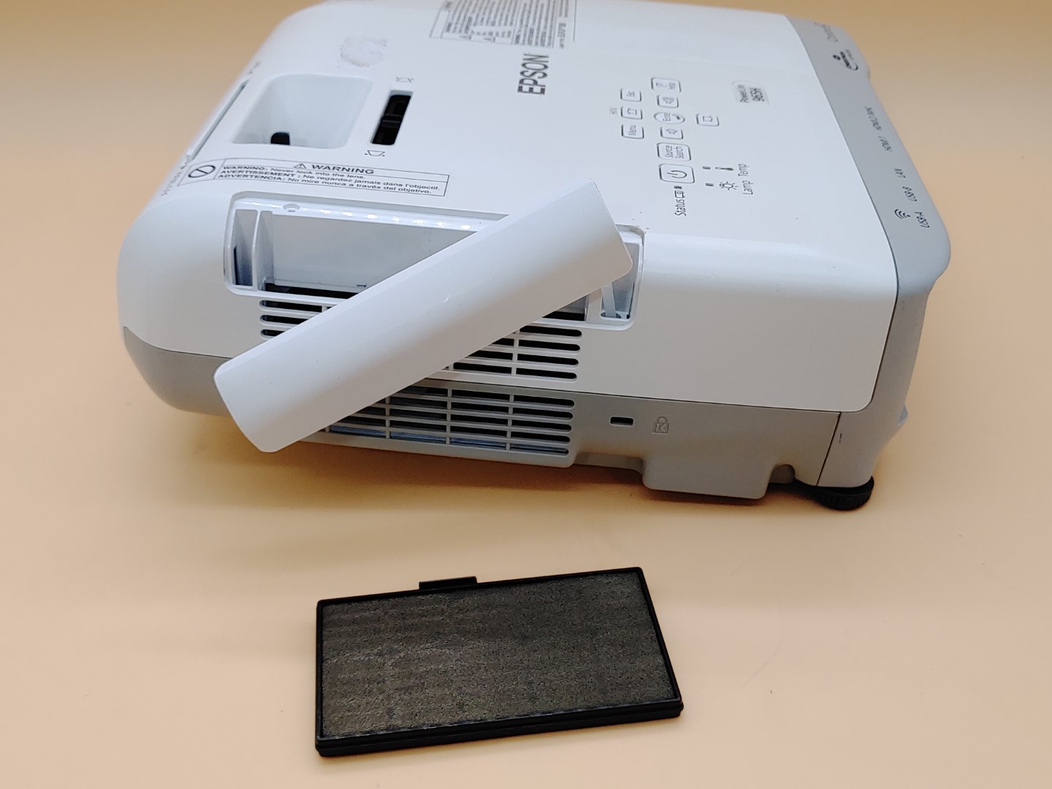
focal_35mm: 39
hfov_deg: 47.9
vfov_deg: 36.8
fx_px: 1185
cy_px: 394
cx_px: 526
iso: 50
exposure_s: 1/124
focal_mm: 4.36
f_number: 1.8
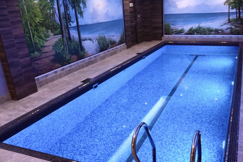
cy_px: 99
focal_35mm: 34
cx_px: 139
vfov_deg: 38.7
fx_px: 229
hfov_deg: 55.6
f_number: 2.8
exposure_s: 1/320
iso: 5000
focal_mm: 16
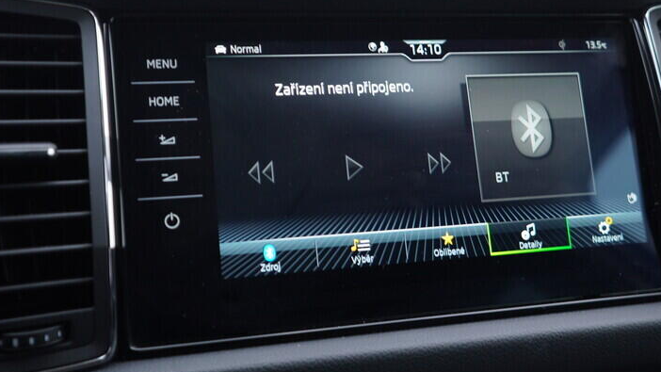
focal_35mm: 55
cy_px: 128
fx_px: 964
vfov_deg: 21.8
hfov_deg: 37.7
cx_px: 398
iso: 160
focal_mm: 24
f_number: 2.8
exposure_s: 1/40
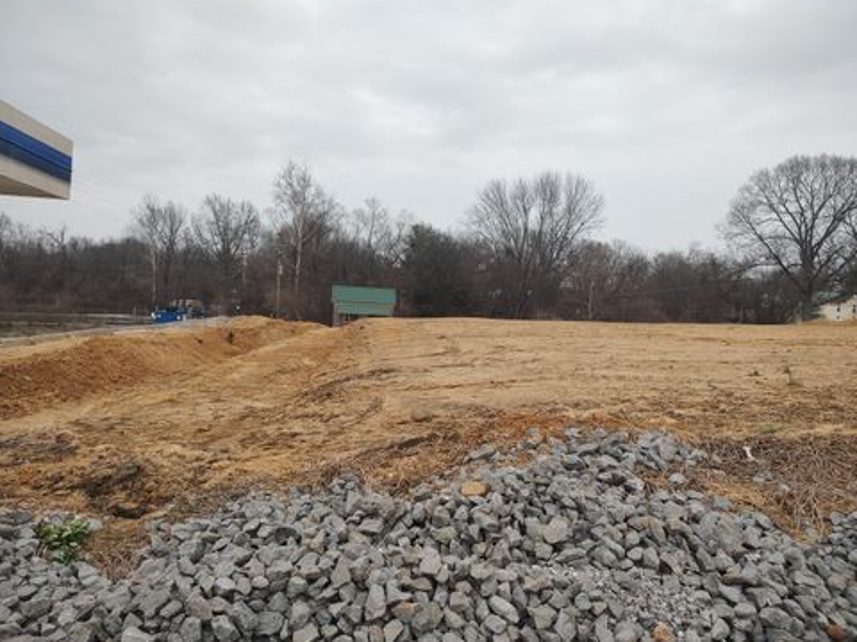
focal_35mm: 25
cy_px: 313
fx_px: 619
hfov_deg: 69.4
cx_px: 421
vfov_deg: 54.9
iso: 100
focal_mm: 5.88
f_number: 1.9
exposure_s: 1/224
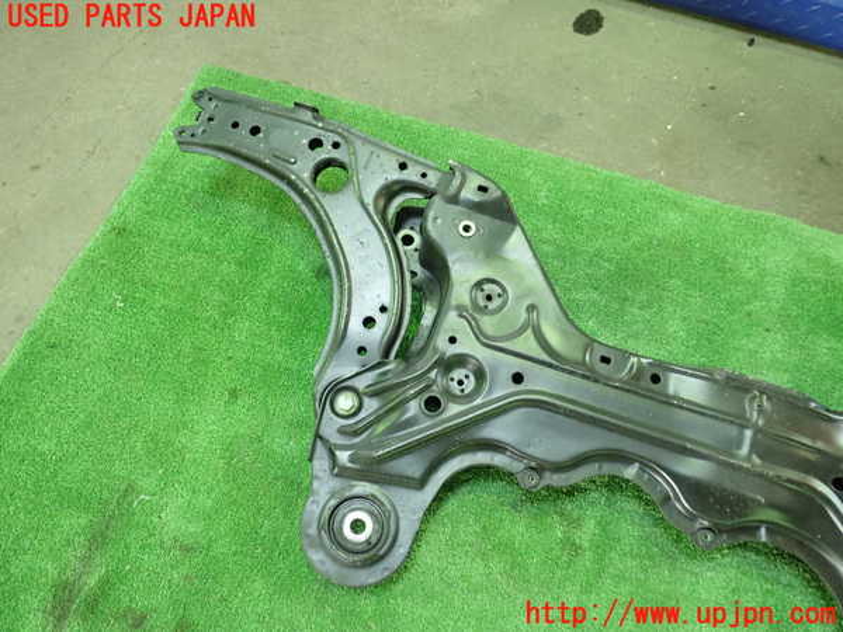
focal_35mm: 30
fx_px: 731
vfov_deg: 46.8
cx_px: 422
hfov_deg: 60.0
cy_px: 316
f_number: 2.3
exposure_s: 1/50
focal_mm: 5.5
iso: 800
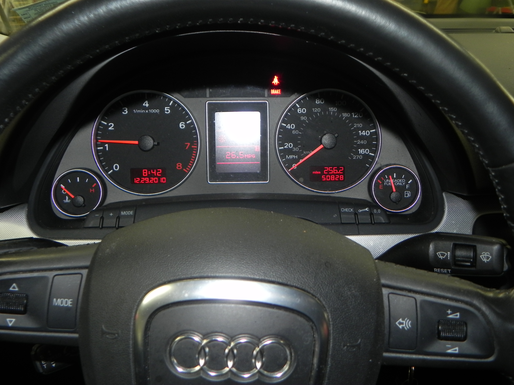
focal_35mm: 33
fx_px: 490
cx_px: 257
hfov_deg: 55.4
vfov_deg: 42.9
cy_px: 192
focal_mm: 5.9
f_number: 2.8
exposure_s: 1/30
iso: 200
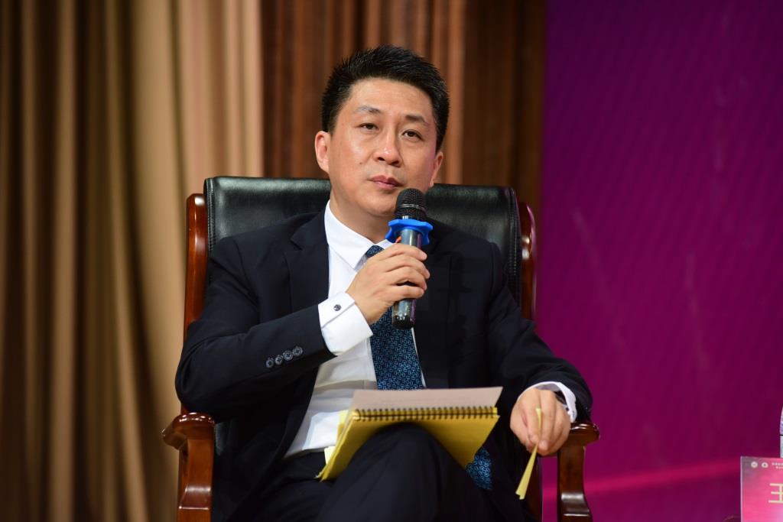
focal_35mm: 170
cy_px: 261
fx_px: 3698
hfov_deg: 12.1
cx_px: 392
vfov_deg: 8.1
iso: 1600
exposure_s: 1/160
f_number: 7.1
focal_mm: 170
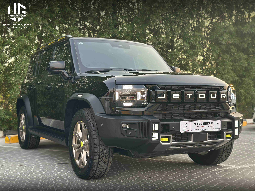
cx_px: 128
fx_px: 354
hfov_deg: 39.7
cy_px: 96
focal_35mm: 48
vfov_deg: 30.3
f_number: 0.89
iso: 80
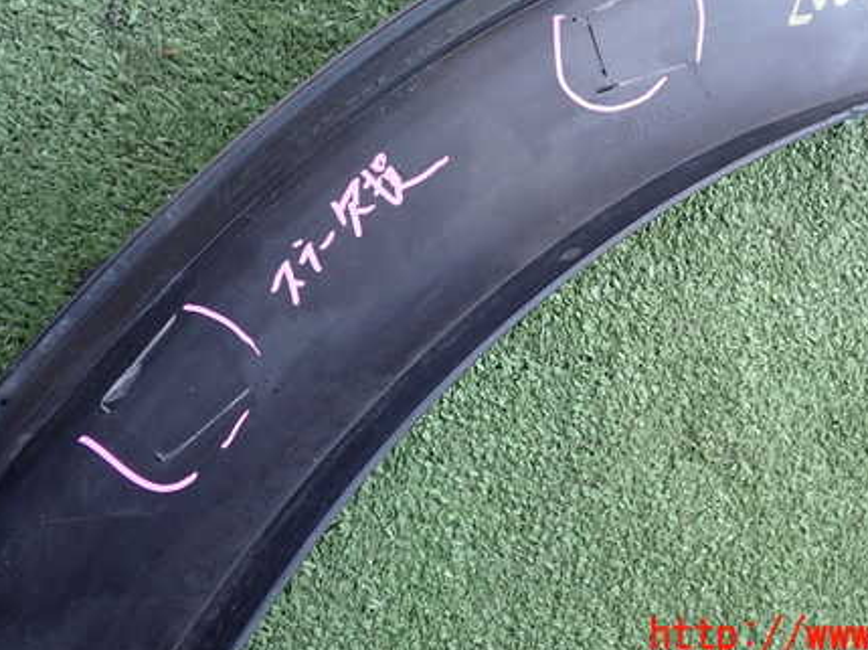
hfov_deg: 44.7
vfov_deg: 33.9
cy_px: 207
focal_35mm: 42
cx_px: 500
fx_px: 1052
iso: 200
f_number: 2.3
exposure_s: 1/60
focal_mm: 5.4
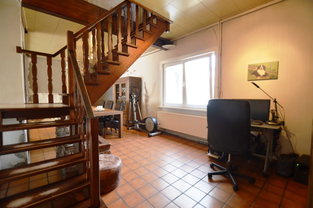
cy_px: 104
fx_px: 130
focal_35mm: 15
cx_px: 156
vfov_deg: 77.2
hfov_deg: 100.4
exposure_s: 1/60
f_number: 3.5
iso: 640
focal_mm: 10
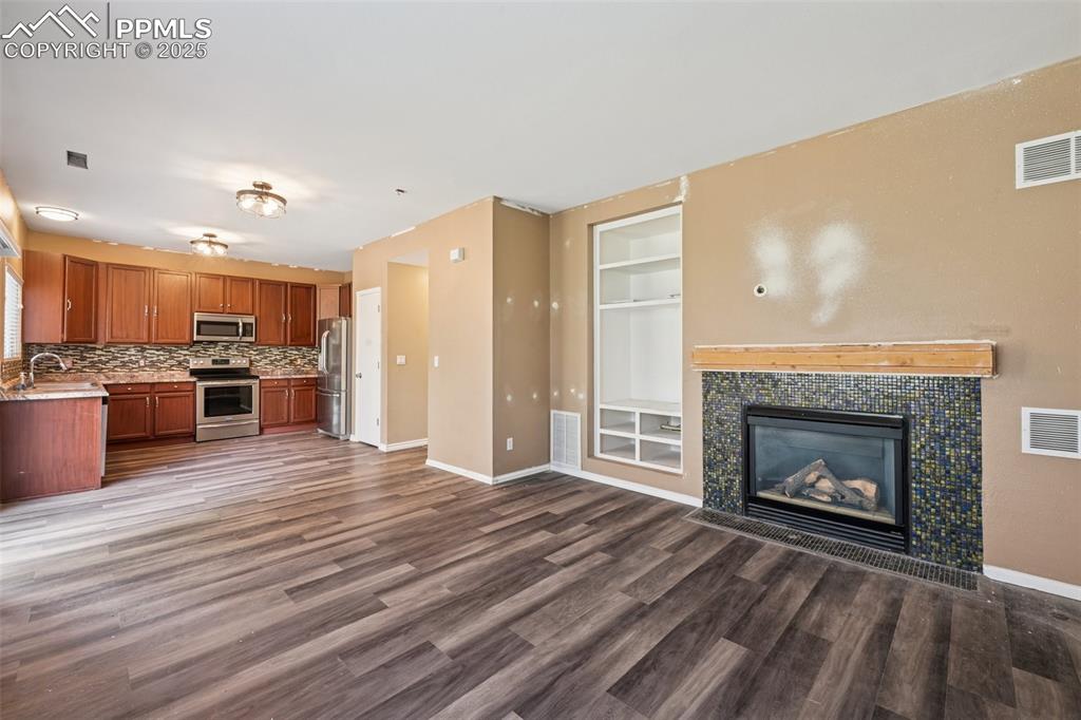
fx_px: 450
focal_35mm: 15
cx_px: 540
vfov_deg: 77.3
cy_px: 360
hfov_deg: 100.4
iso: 100
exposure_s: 2.5
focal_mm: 15
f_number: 11
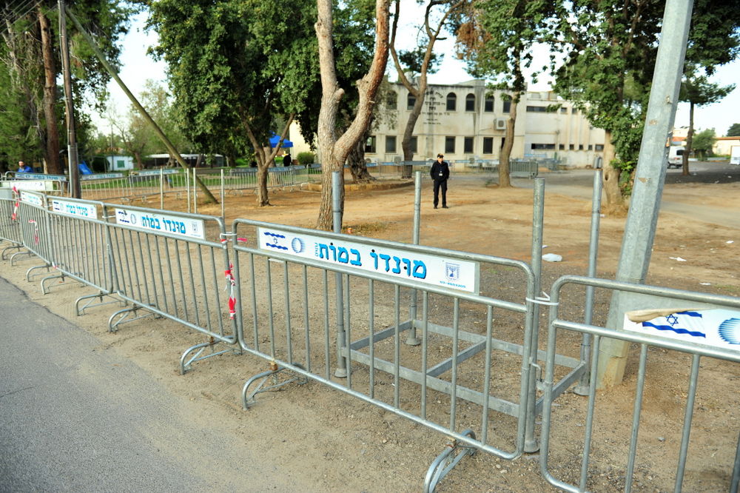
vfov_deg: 53.1
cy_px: 246
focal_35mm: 24
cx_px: 370
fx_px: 493
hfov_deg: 73.8
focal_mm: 24
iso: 200
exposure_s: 1/400
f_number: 3.5
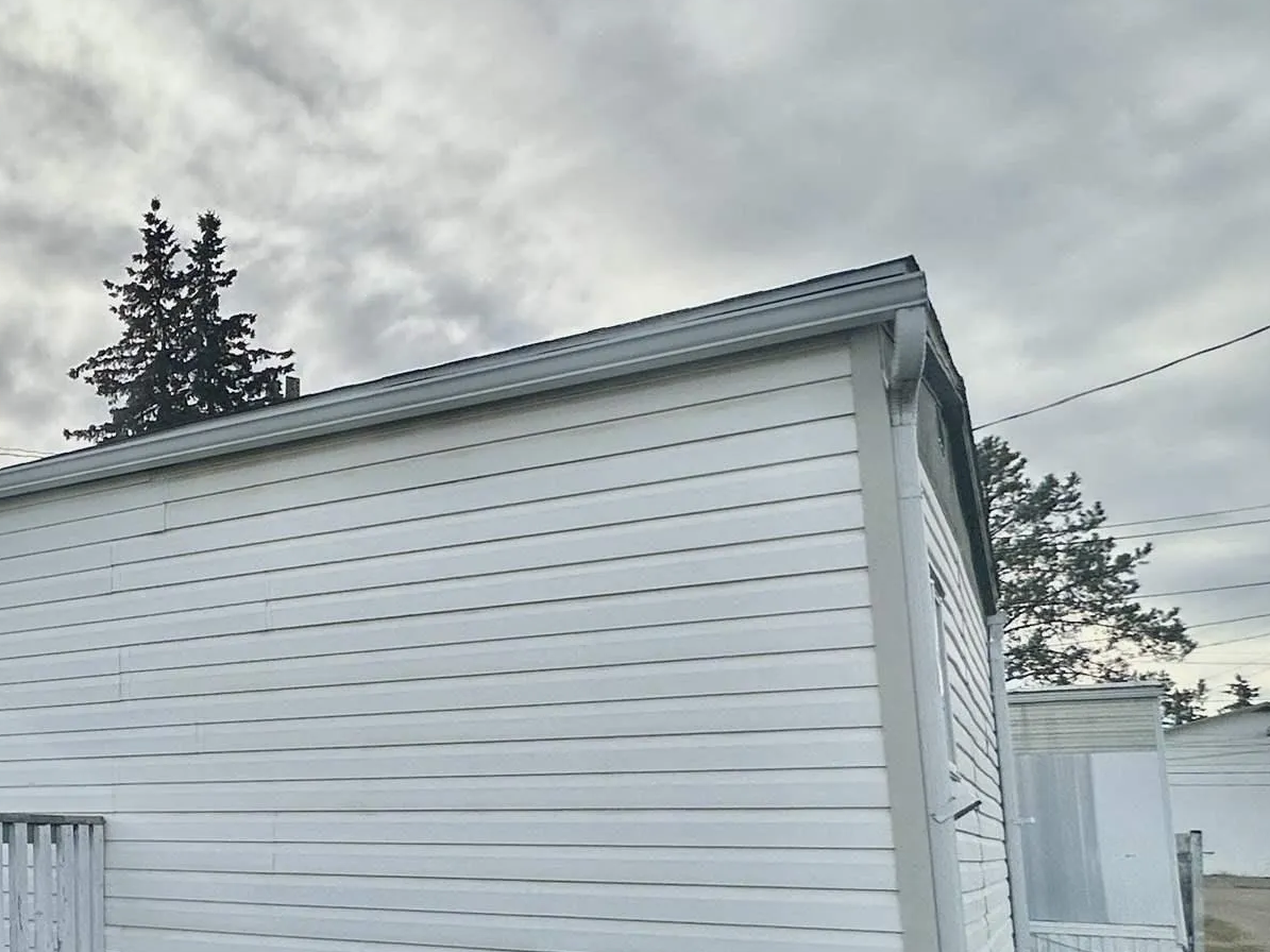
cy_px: 683
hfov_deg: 39.0
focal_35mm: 36
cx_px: -220
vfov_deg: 38.9
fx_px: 1321
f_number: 2.2
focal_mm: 2.22
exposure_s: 1/2132
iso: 50
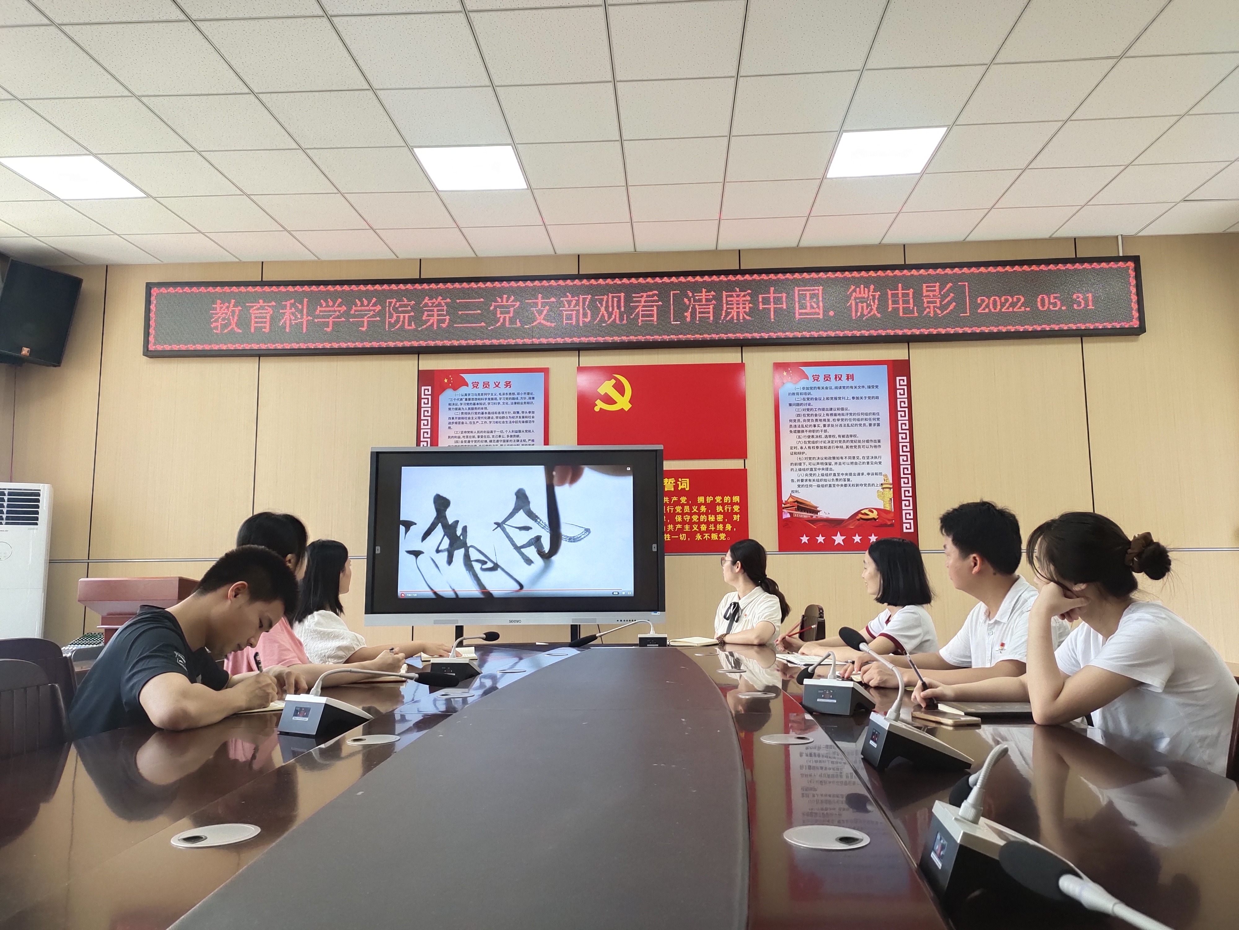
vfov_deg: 58.9
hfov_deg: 73.9
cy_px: 465
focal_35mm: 23
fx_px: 823
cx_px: 620
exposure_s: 1/317
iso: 56
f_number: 1.79
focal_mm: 4.74
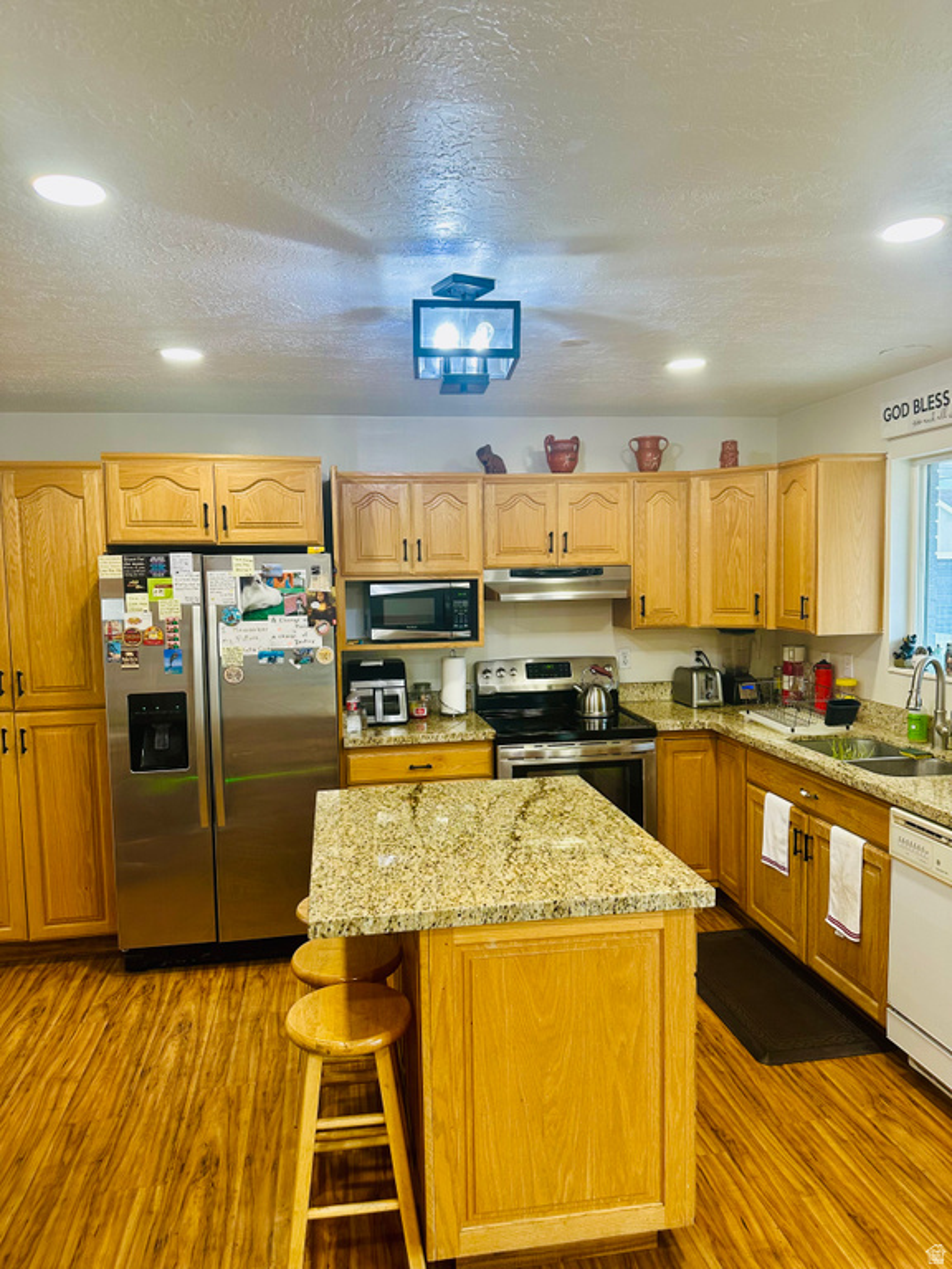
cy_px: 634
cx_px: 476
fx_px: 880
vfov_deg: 71.6
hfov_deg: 56.8
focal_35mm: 24
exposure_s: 1/60
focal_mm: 6.86
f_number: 1.78
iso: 125
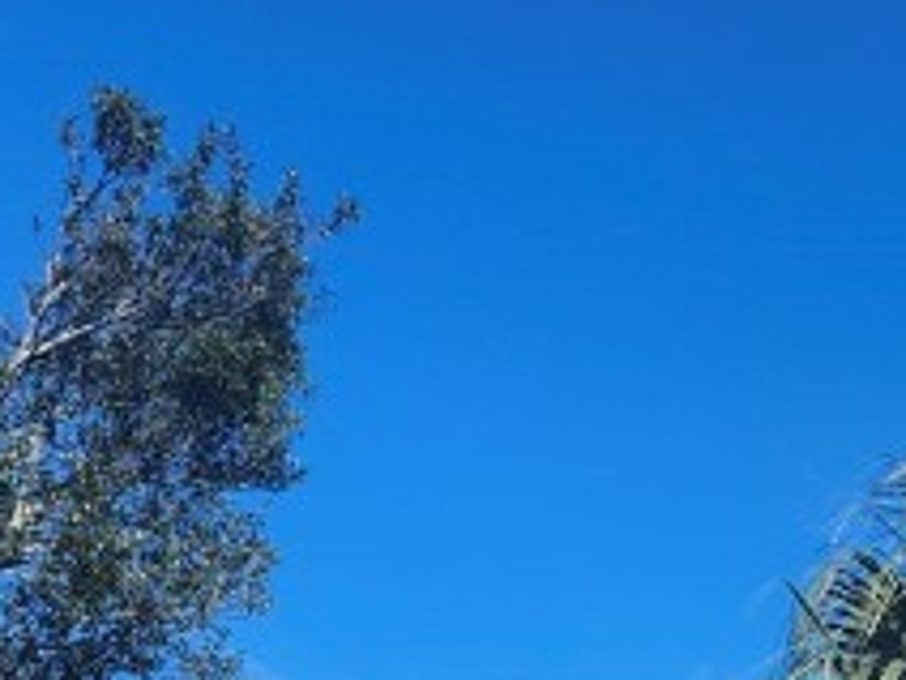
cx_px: 1060
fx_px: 2905
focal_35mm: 111
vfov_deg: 11.8
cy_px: 1398
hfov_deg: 17.0
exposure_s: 1/1889
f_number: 1.8
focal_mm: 5.54
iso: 25
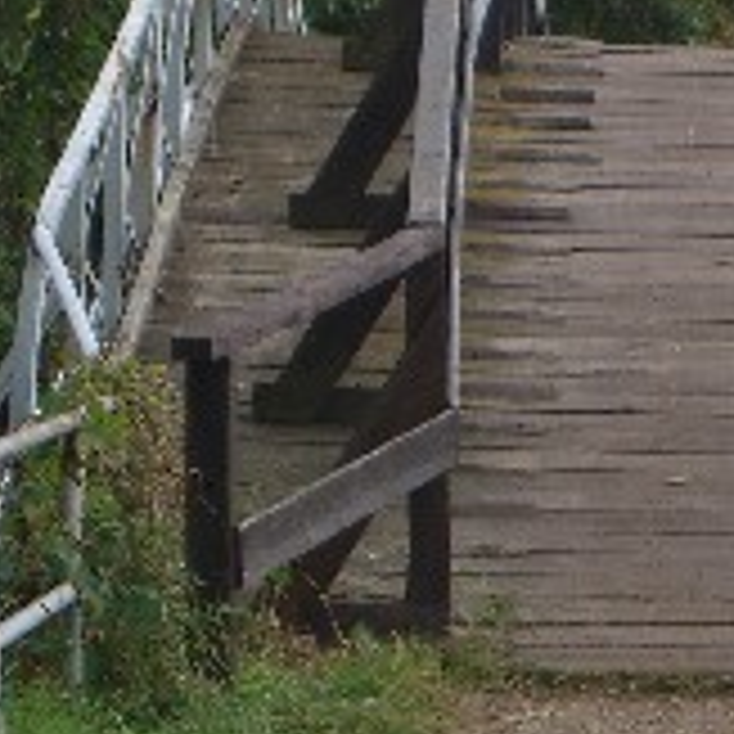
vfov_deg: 4.9
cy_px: 399
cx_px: 1051
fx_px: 8660
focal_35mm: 361
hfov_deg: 4.8
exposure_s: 1/100
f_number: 5.1
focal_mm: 23.7
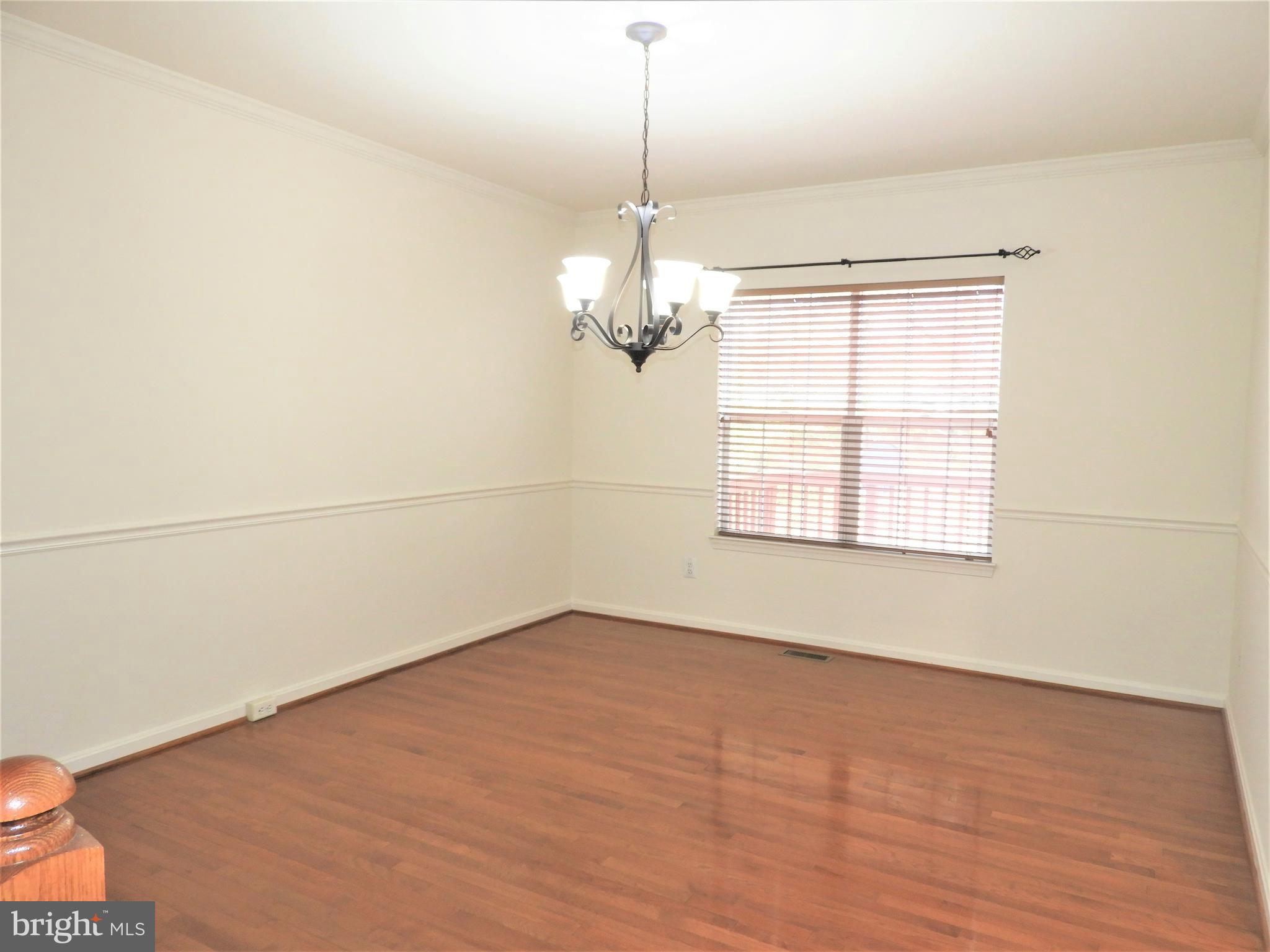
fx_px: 881
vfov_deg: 56.8
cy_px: 476
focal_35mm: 24
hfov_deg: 71.6
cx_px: 635
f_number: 3.3
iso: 160
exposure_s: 1/30
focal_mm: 4.3
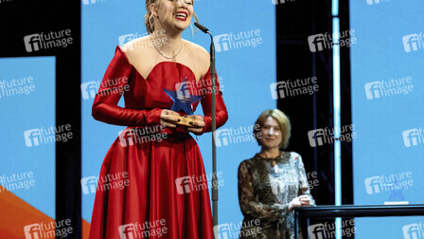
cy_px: 112
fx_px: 1743
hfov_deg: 13.9
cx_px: 212
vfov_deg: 7.8
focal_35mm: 155
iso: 2500
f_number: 2.8
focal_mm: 98.2
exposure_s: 1/340
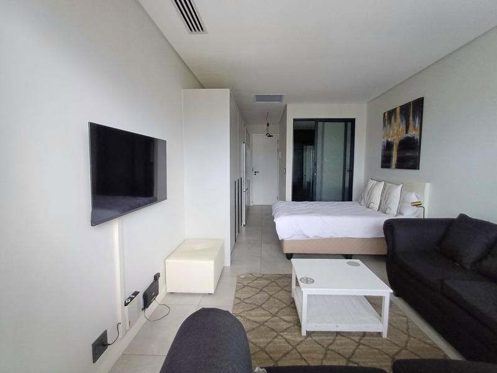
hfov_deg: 94.5
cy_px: 186
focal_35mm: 16
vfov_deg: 78.1
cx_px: 248
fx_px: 230
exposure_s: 1/50
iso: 125
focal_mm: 1.64
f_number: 2.2
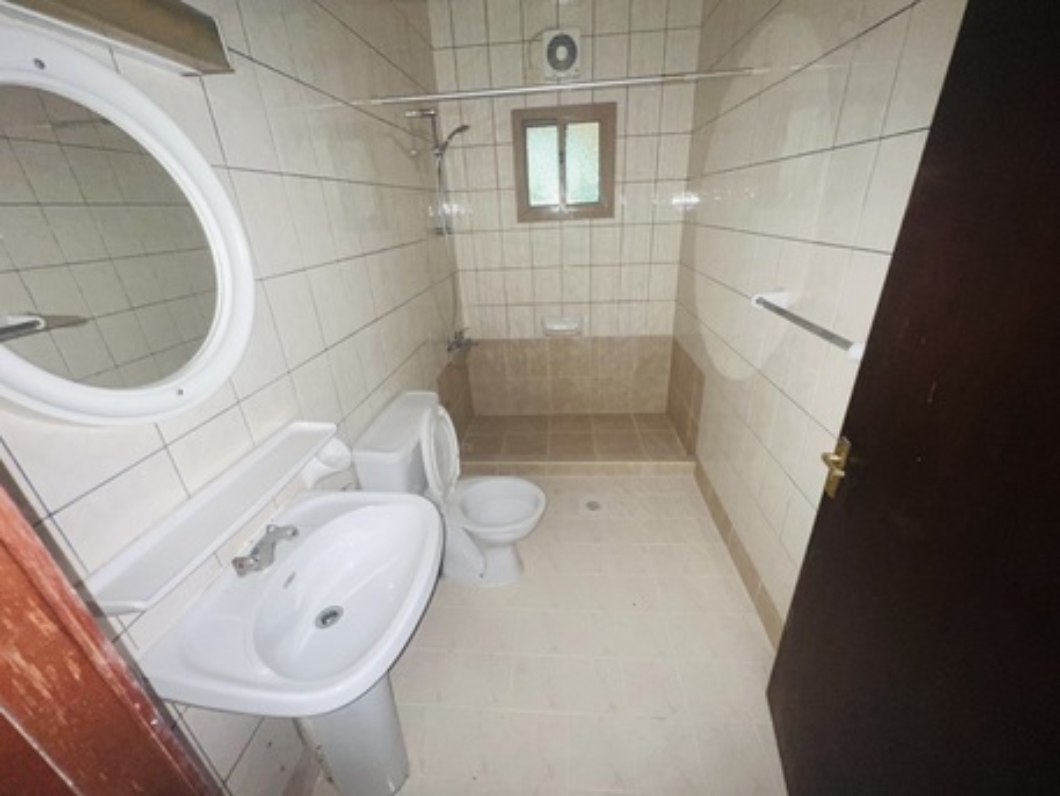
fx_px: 398
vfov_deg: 89.9
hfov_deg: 106.2
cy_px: 398
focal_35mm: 13
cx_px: 530
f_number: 1.8
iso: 160
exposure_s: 1/18
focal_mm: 1.57
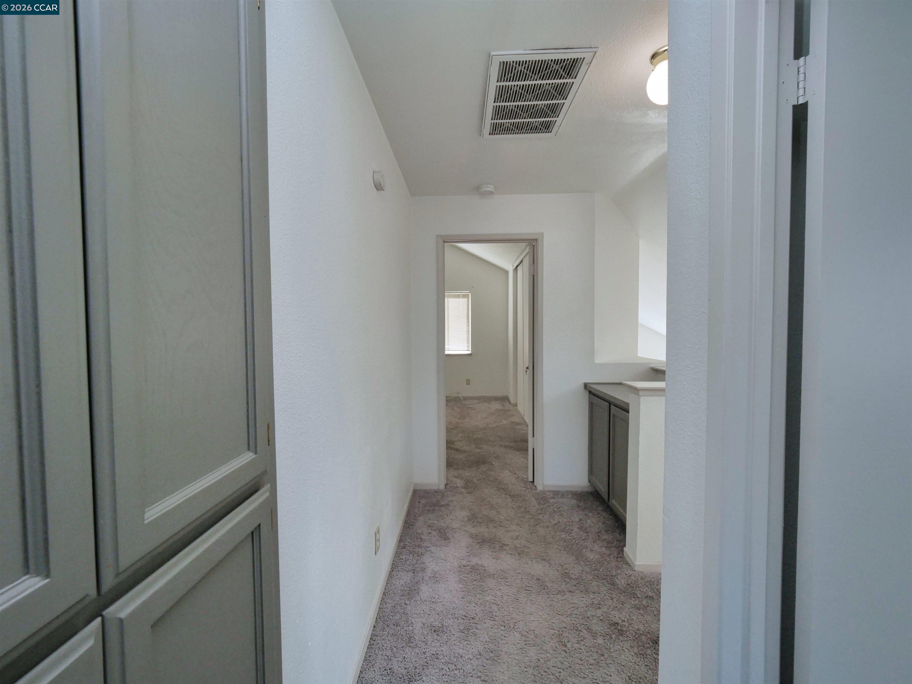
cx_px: 456
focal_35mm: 14
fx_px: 369
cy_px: 342
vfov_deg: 85.7
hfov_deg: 102.1
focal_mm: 7
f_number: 6.3
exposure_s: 1/160
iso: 800
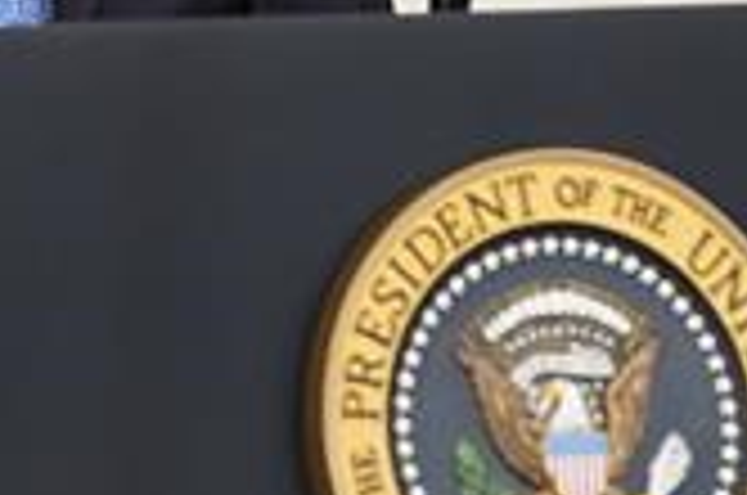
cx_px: 54
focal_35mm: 785
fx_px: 16257
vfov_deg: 1.7
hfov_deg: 2.6
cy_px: -227
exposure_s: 1/250
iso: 4000
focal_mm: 200
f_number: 2.8
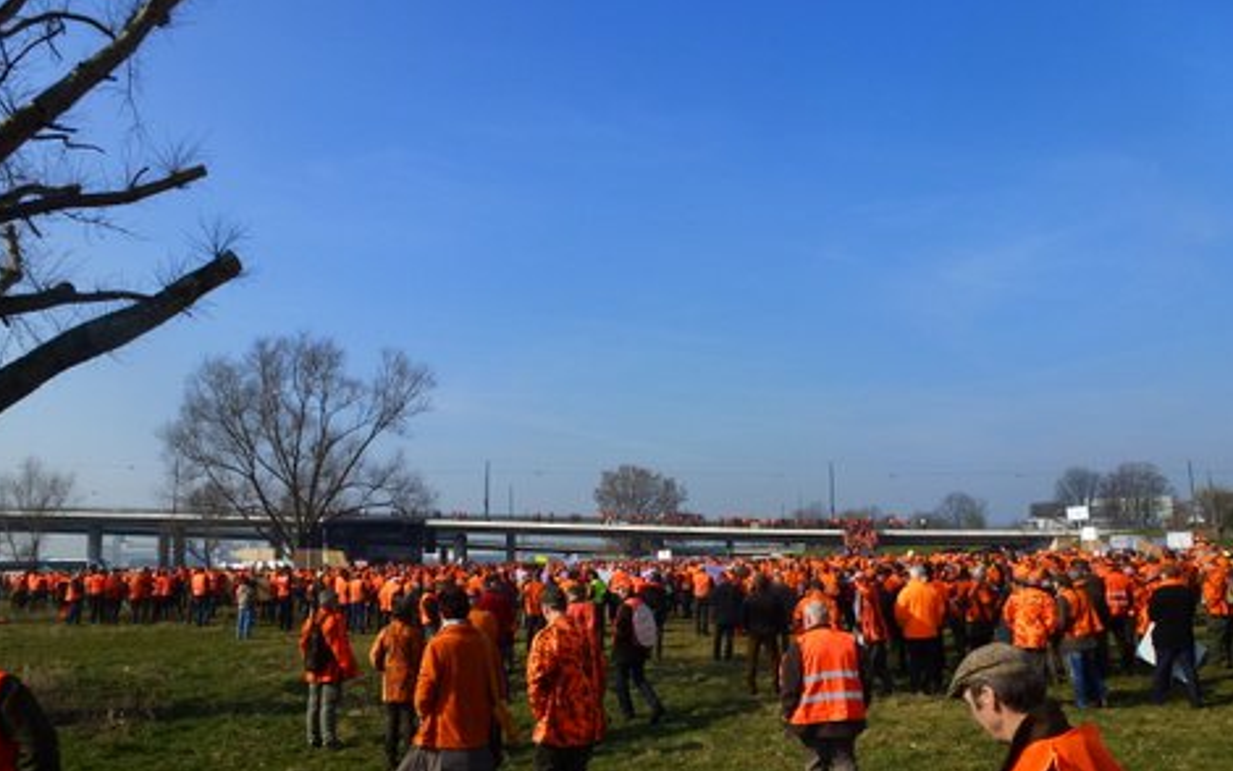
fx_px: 874
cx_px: 616
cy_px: 467
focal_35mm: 26
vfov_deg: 47.3
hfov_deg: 70.4
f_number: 4
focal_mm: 4.3
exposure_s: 1/800
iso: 100
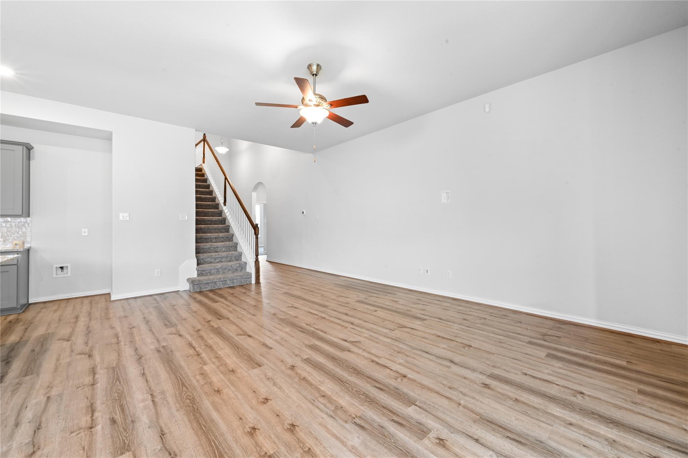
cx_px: 344
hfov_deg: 104.3
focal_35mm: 14
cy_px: 229
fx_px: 267
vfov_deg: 81.1
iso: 200
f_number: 14
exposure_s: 1
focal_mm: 14
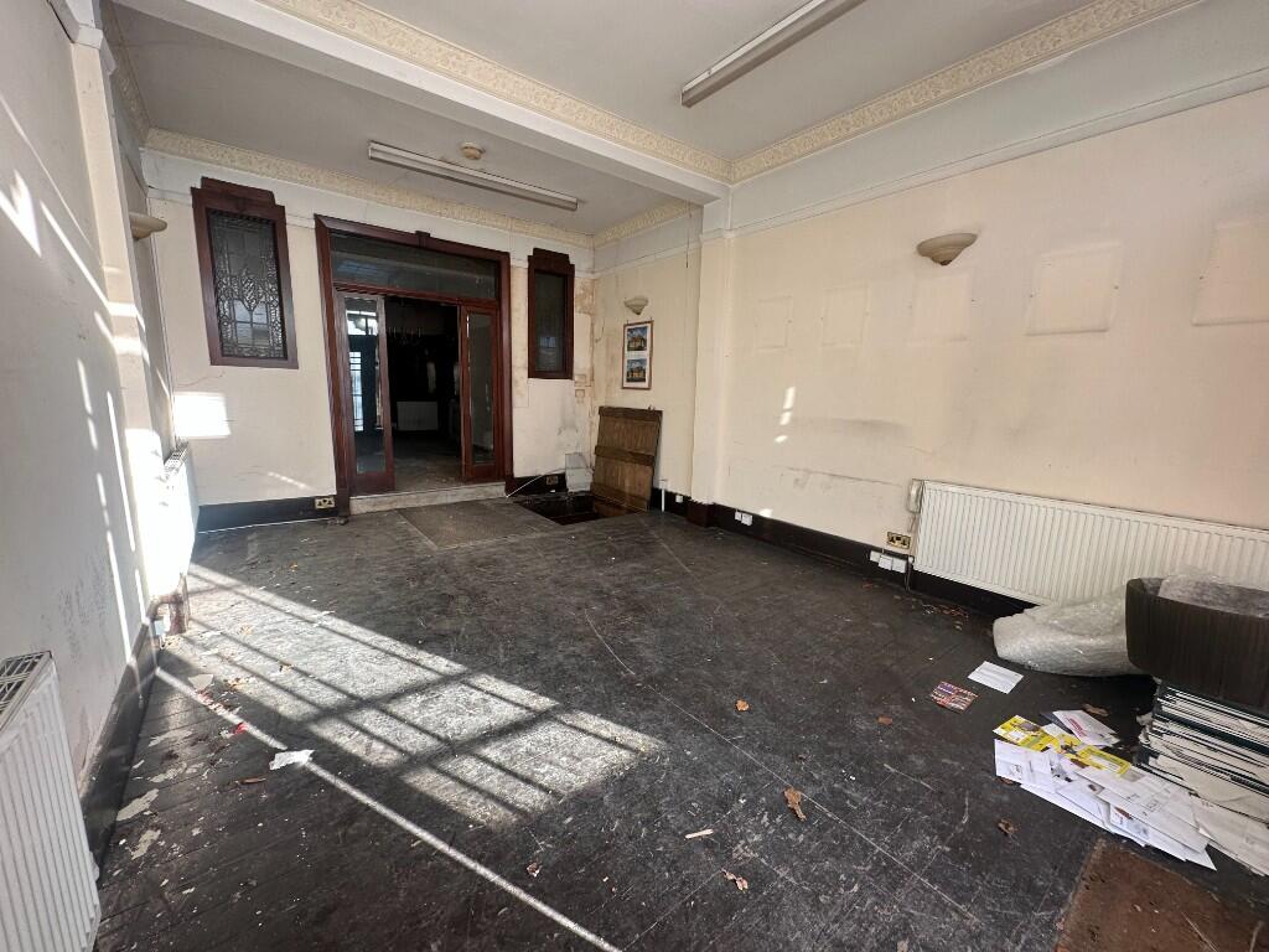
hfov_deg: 102.1
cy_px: 476
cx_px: 634
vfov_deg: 85.7
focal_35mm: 14
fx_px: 513
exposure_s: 1/99
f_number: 2.2
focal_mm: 2.22
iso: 80
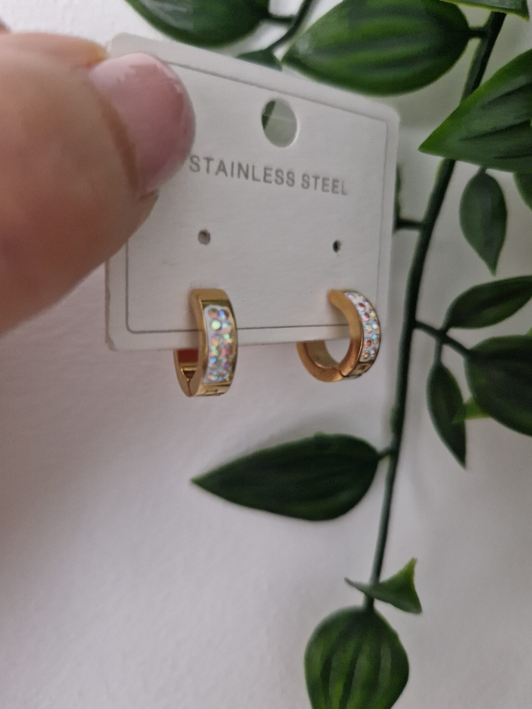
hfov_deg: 56.8
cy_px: 353
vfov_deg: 71.6
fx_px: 492
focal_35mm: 24
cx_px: 267
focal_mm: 5.4
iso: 640
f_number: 1.8
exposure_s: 1/33
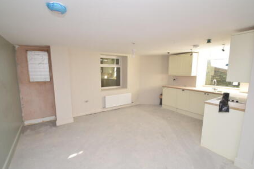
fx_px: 113
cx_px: 125
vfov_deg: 73.6
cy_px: 89
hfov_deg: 96.7
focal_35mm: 16
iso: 800
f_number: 6.3
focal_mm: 10
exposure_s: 1/60
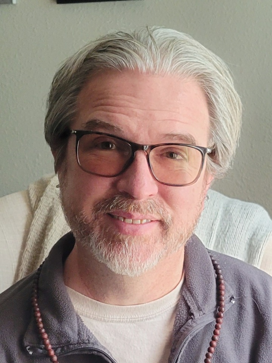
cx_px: 136
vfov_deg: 67.3
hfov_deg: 53.1
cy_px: 182
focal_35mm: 26
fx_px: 272
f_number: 1.8
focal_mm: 5.4
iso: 250
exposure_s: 1/120
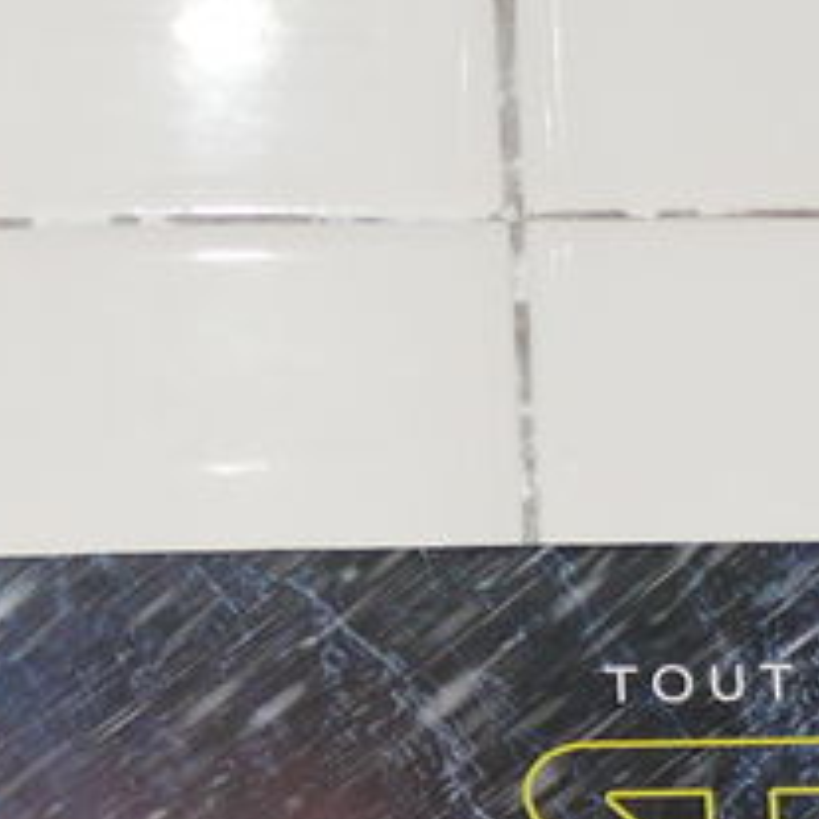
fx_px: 5380
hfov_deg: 8.7
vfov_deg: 8.4
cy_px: 1448
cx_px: 340
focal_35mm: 201
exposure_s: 1/30
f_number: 3.2
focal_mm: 9.2
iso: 100
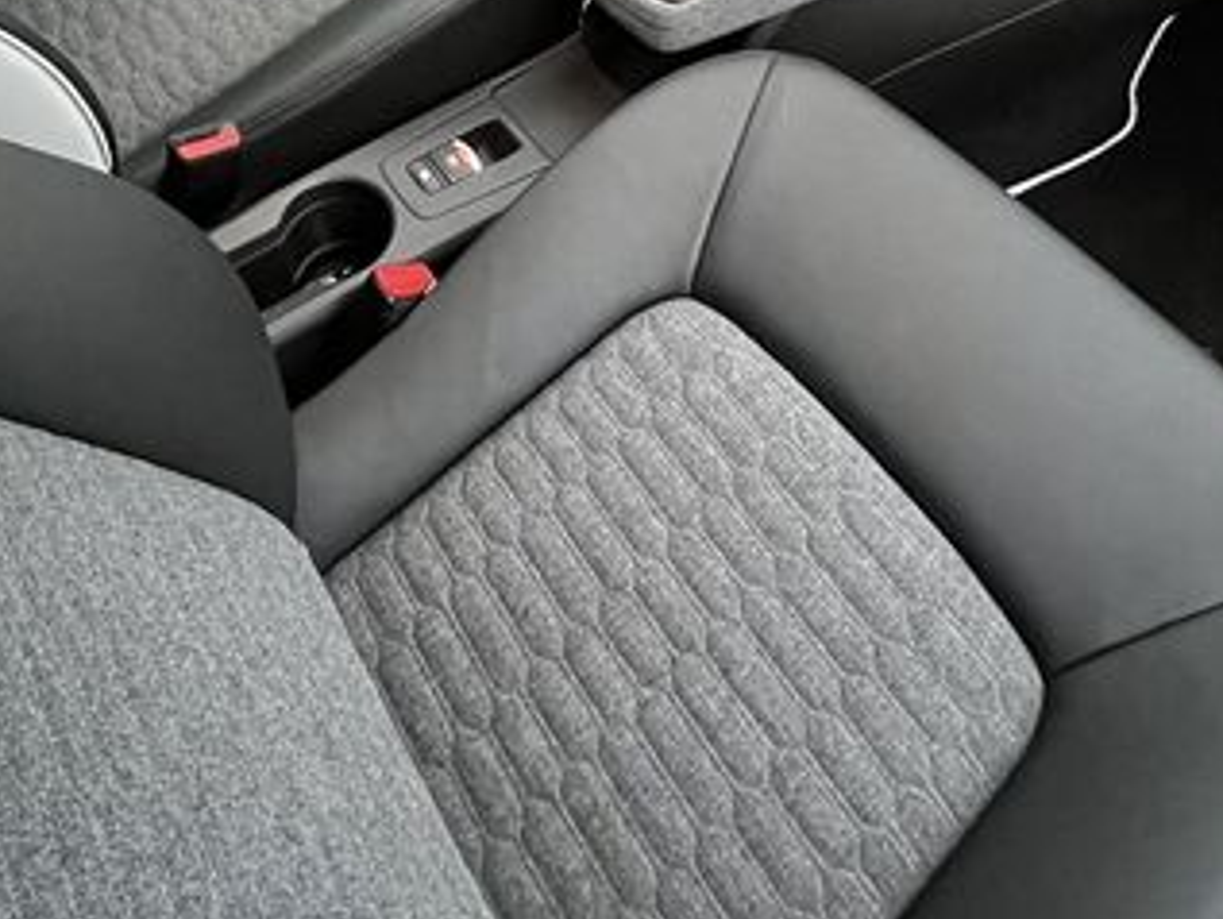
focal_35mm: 35
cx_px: 513
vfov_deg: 30.9
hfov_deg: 52.4
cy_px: -303
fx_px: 1237
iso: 1000
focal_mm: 1.57
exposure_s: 1/45
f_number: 1.8
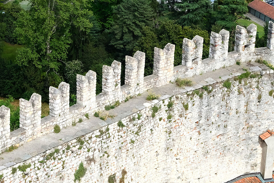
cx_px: 94
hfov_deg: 19.4
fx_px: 799
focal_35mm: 105
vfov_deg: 13.0
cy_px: 27
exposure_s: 1/300
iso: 160
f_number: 5.6
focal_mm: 27.7
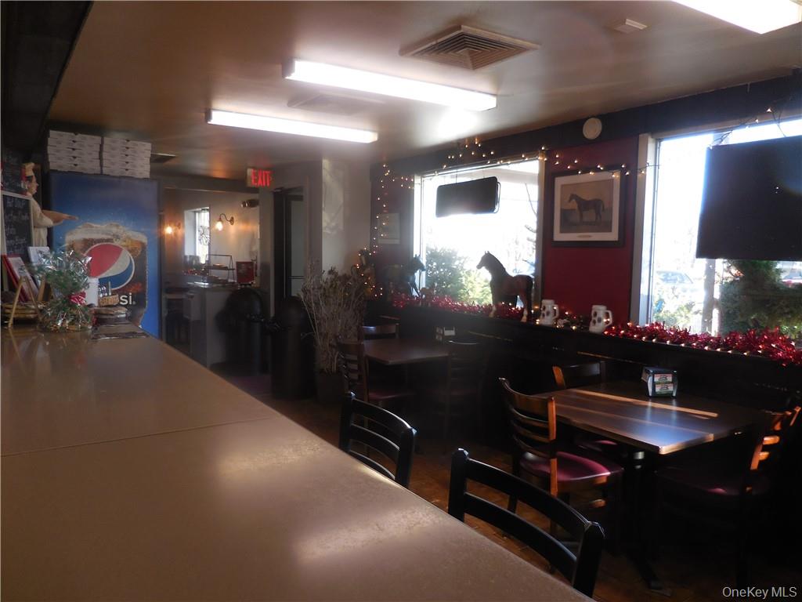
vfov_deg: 54.9
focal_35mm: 25
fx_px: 579
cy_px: 301
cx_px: 401
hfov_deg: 69.4
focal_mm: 4.5
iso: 125
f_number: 3.3
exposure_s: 1/60
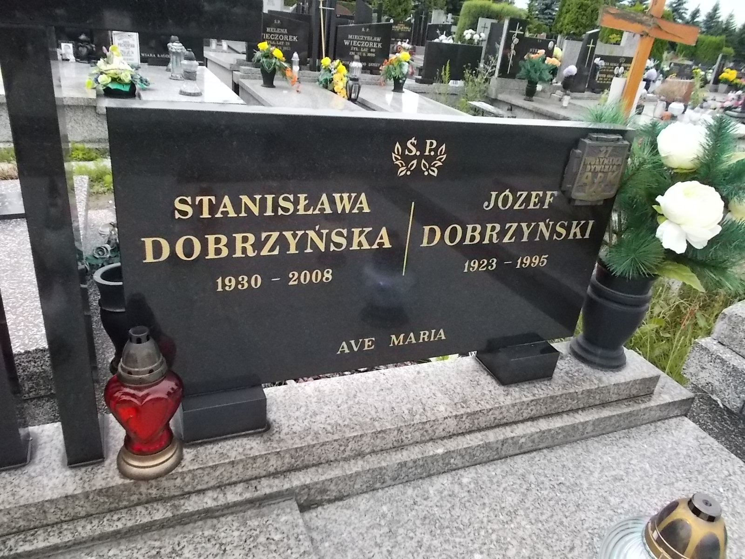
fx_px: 560
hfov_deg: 67.3
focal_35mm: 26
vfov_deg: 53.1
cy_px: 280
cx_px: 372
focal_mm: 4.6
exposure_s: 1/250
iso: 400
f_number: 8
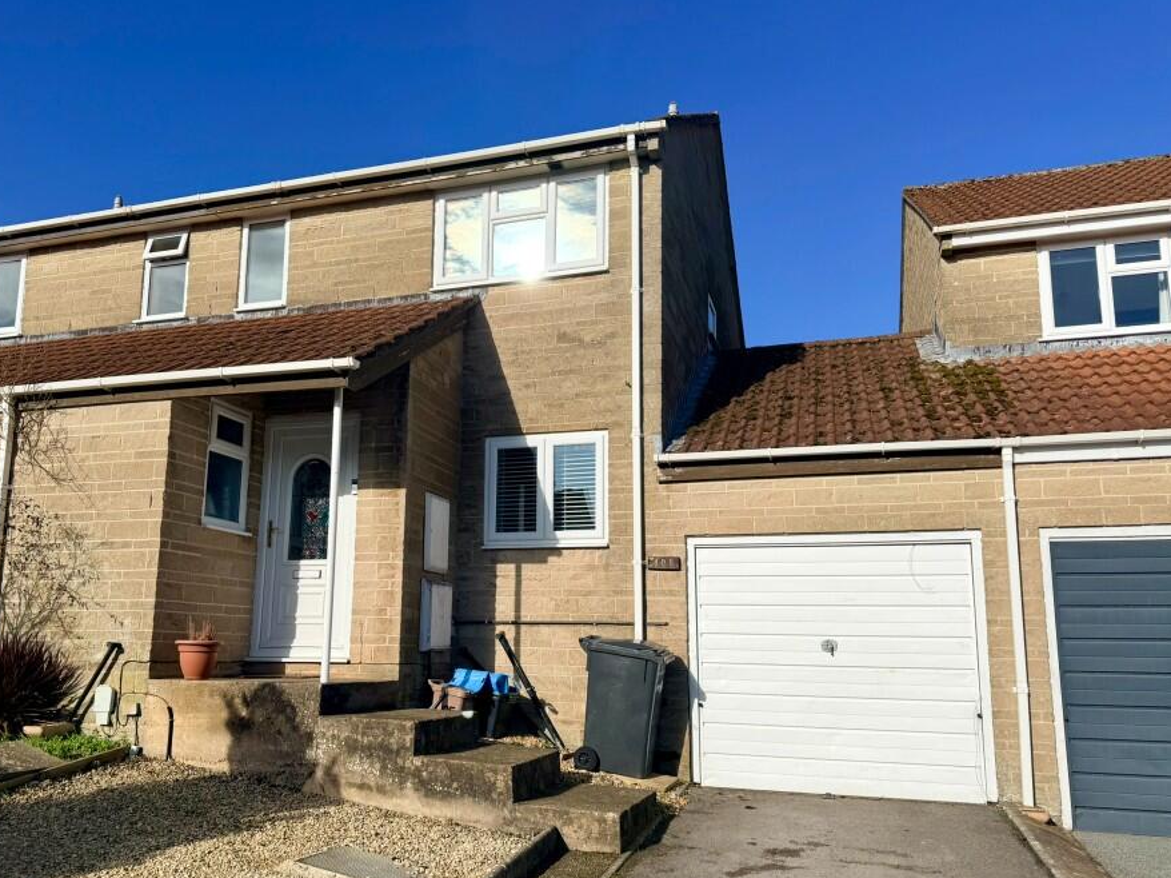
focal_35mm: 28
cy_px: 484
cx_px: 495
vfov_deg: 49.6
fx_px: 947
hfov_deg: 63.1
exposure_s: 1/9091
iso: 80
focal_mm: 6.76
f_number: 1.78
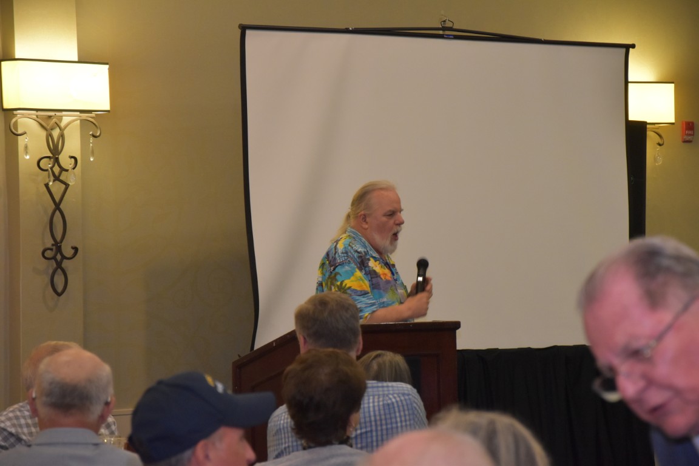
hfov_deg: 15.2
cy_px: 233
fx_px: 2621
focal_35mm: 135
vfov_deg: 10.2
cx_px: 350
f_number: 5.6
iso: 1800
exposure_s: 1/60
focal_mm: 90
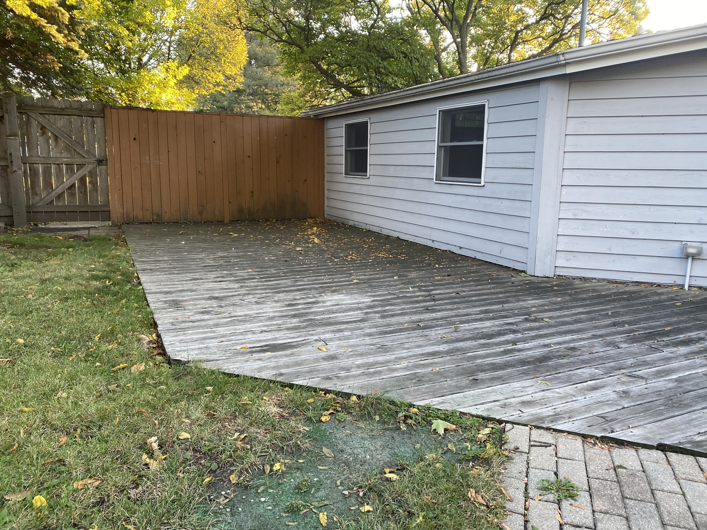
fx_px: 531
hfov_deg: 67.3
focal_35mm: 26
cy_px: 265
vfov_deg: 53.1
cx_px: 354
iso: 125
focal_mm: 4.25
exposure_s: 1/121
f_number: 1.8
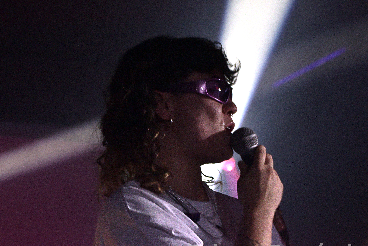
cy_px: 128
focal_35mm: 125
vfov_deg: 11.0
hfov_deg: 16.4
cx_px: 185
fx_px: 1273
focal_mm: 75
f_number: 5.6
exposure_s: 1/60
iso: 800
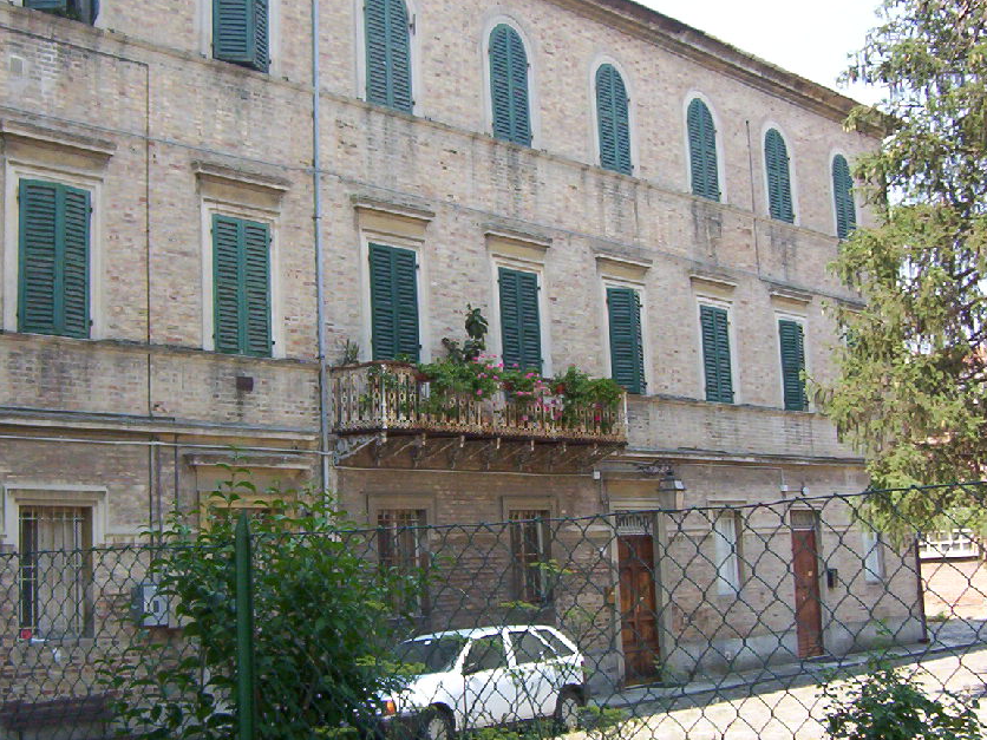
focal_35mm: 51
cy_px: 293
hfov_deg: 37.4
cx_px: 432
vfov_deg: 28.5
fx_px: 1454
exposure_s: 1/715
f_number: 2.76
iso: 100
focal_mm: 5.54
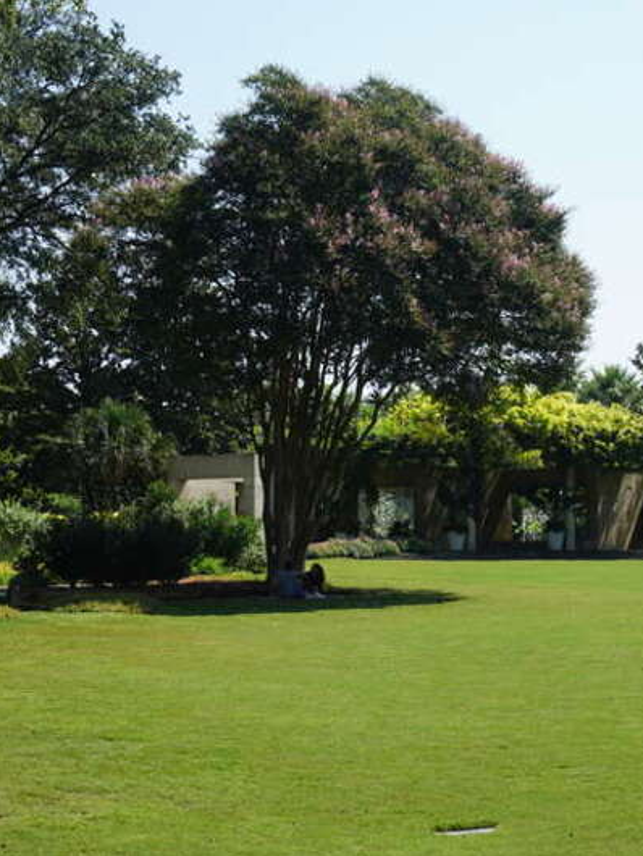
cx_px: 409
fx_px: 1831
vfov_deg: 26.3
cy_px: 429
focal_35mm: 74
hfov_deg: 19.9
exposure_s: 1/125
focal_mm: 34
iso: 100
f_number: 11
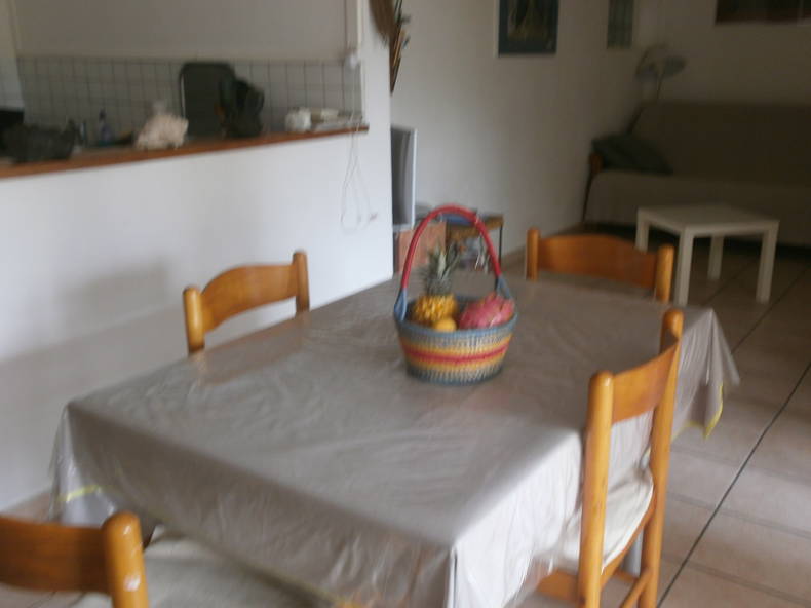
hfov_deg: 56.8
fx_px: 749
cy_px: 304
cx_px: 406
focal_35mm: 32
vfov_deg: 44.1
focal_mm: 5.8
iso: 125
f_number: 3.1
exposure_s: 1/30
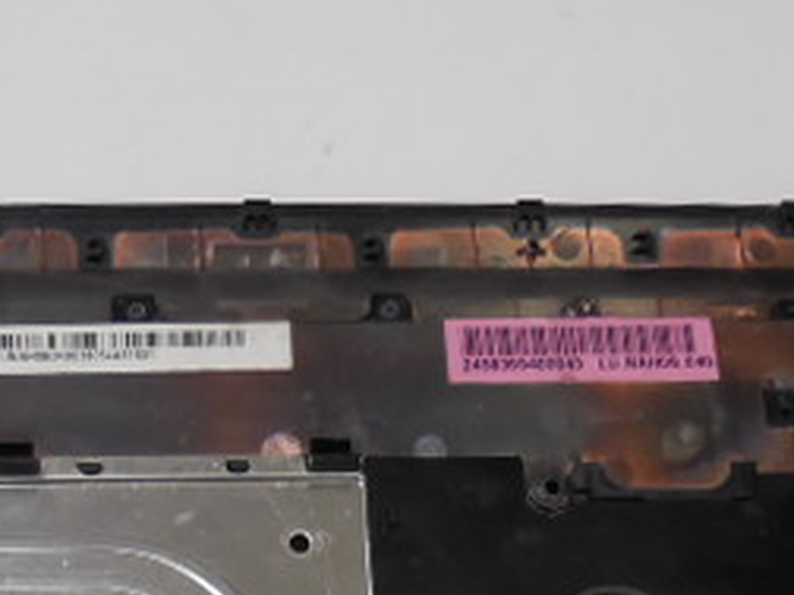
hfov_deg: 29.2
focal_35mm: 66
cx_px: 280
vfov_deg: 20.5
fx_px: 1514
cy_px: 752
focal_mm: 4.6
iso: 280
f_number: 3.5
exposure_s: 1/30
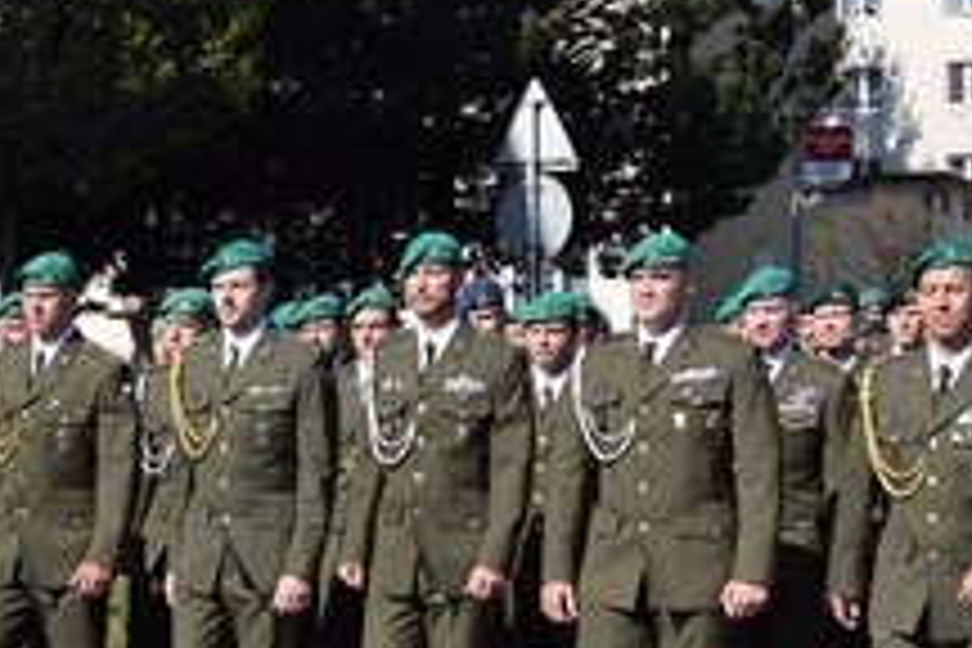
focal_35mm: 84
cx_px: 274
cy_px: 464
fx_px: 2281
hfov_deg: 23.9
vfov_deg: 16.1
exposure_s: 1/320
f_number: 9
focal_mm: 19
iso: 200
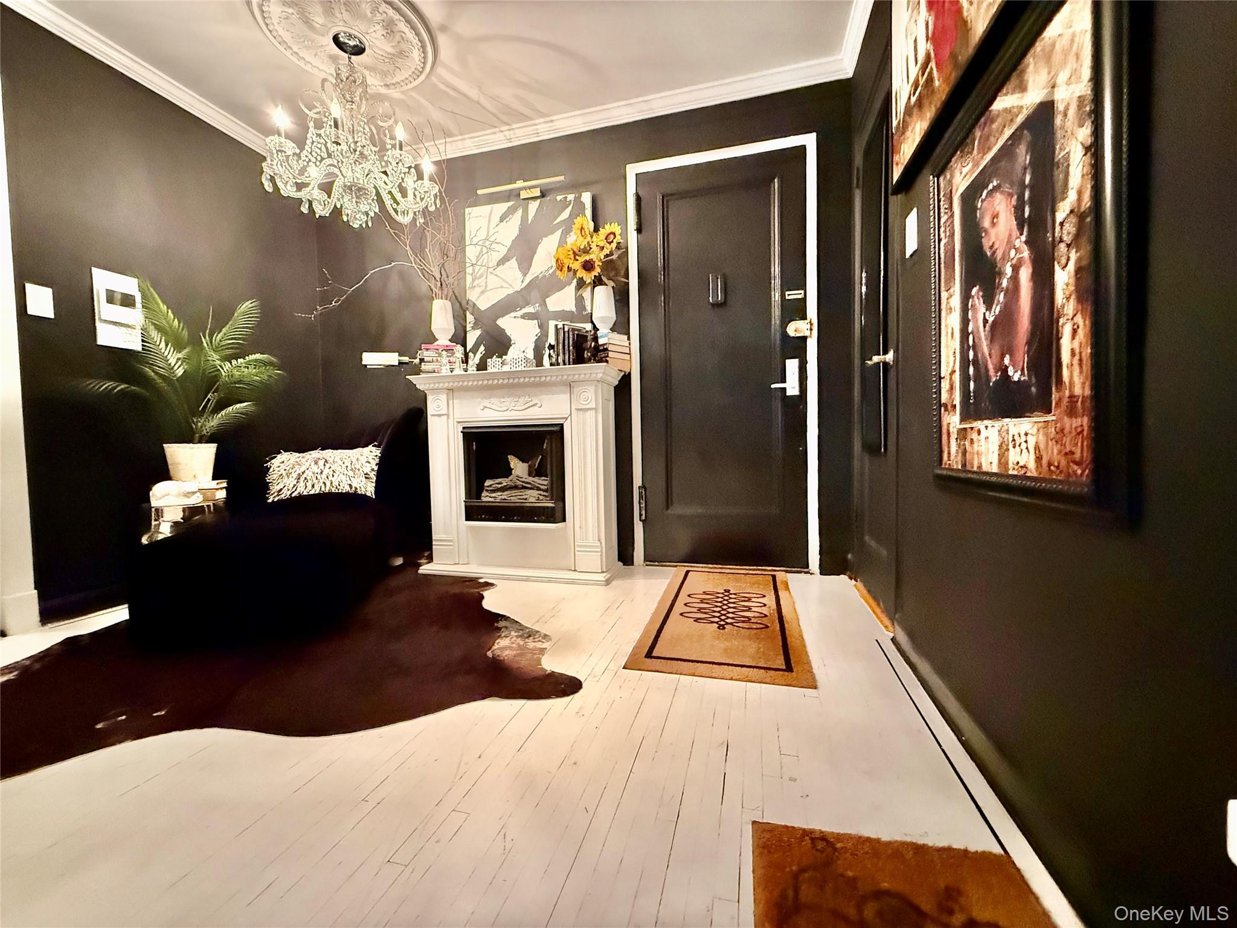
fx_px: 500
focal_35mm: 14
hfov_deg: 102.1
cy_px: 464
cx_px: 618
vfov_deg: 85.7
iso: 1250
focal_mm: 2.22
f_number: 2.2
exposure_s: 1/40
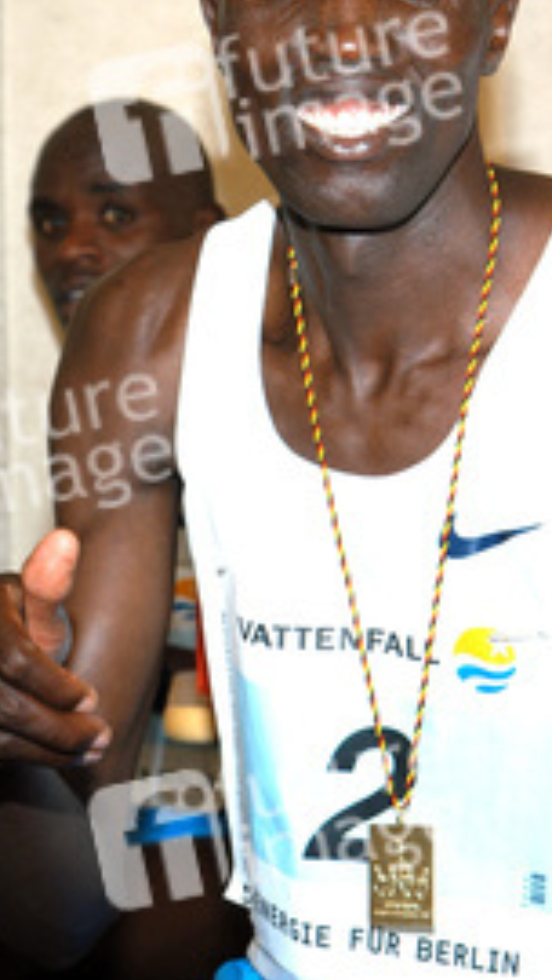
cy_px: 279
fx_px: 3745
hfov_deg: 8.4
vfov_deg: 14.9
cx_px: 381
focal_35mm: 144
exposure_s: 1/160
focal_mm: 62
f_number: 7.1
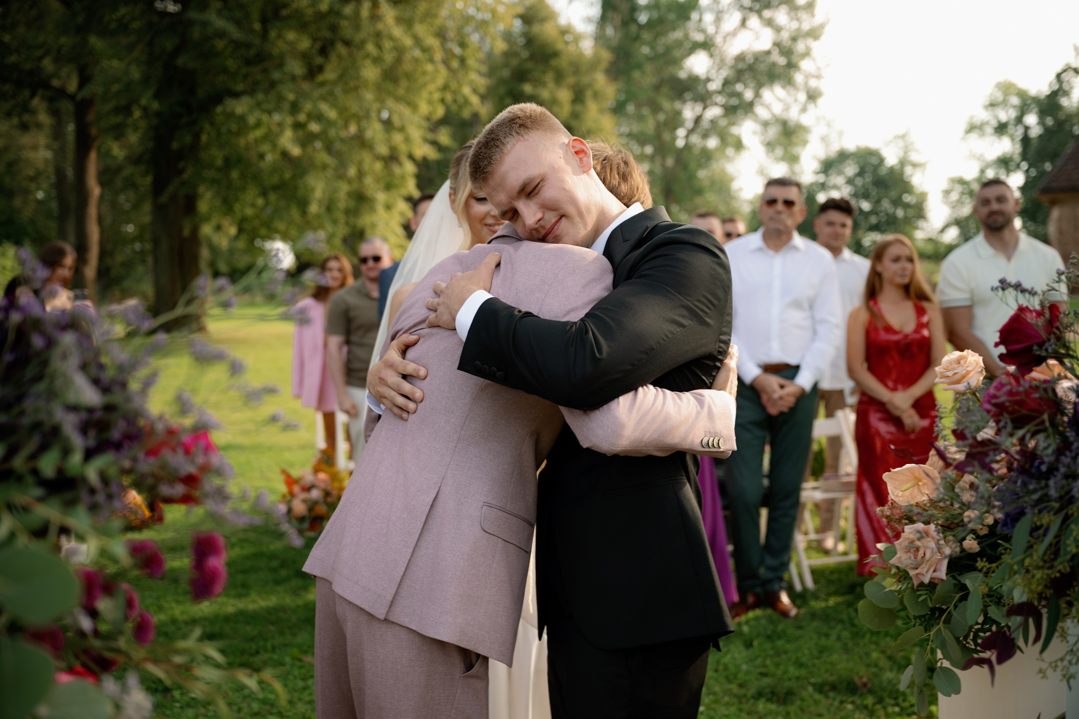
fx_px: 1199
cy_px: 360
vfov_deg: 33.4
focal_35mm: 40
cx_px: 540
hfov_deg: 48.5
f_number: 2.8
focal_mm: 40
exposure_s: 1/250
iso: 50
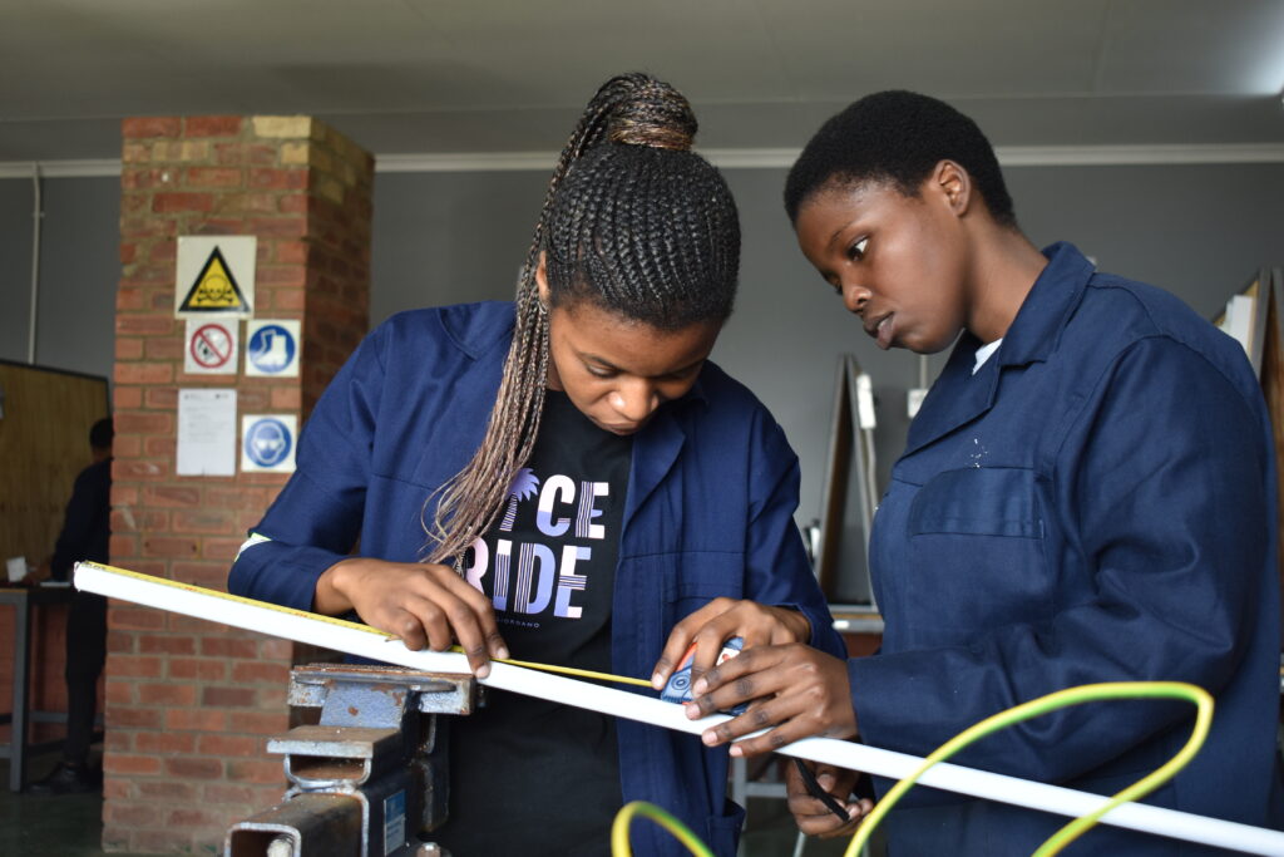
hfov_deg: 41.1
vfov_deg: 28.1
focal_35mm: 48
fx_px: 1712
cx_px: 642
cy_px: 428
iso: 400
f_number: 5
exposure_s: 1/100
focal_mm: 32
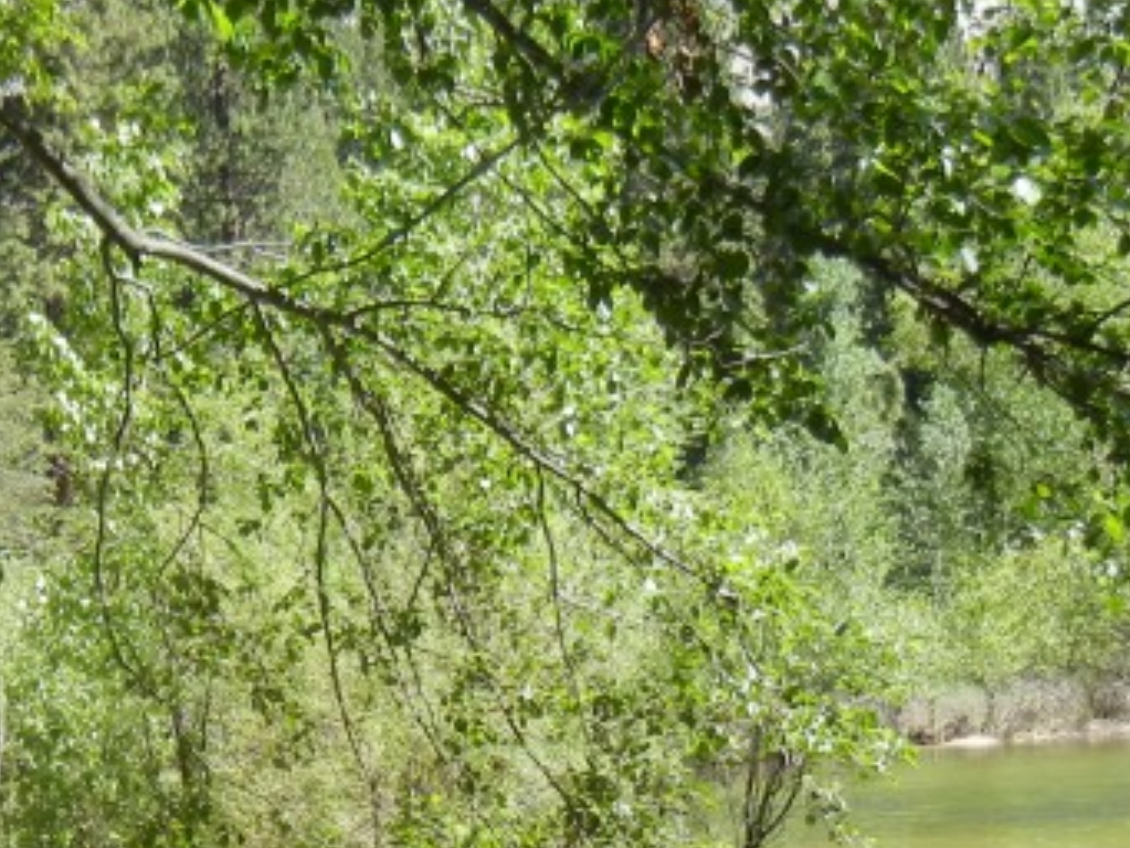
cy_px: 768
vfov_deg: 14.4
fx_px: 3331
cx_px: 189
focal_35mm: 102
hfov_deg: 19.0
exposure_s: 1/352
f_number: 3.6
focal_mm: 6.2
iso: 160
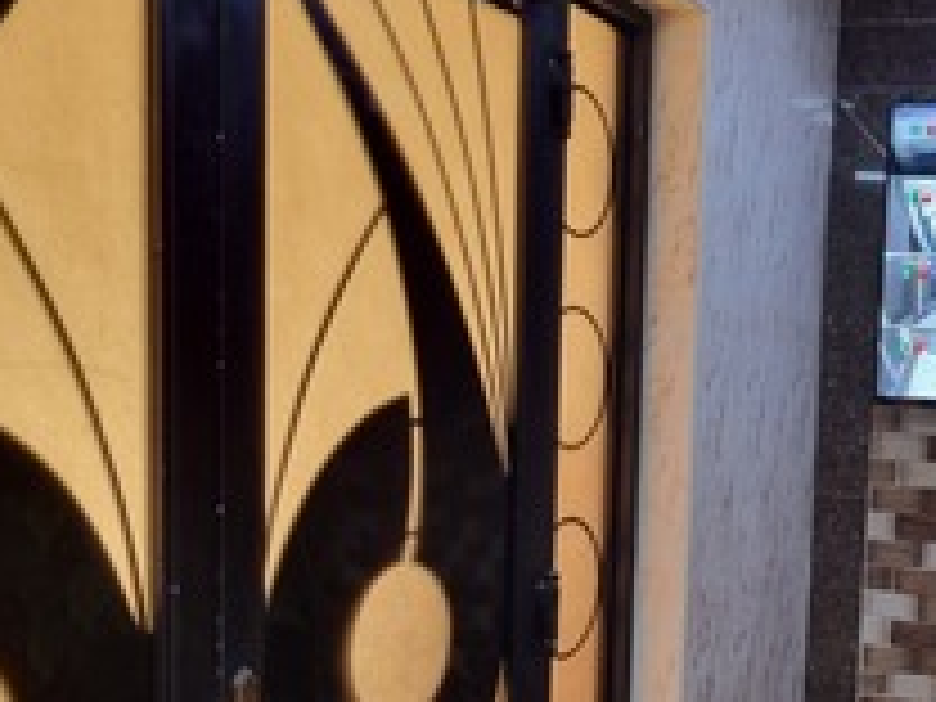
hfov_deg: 32.4
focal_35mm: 57
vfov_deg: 25.3
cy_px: 542
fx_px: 1541
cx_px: 803
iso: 100
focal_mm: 5.4
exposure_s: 1/33
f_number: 1.8
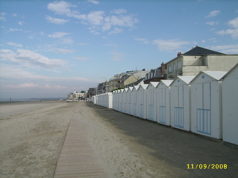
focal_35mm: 35
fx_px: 241
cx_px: 119
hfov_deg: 52.6
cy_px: 89
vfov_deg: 40.7
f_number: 5.8
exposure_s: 1/353
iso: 50
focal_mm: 5.95
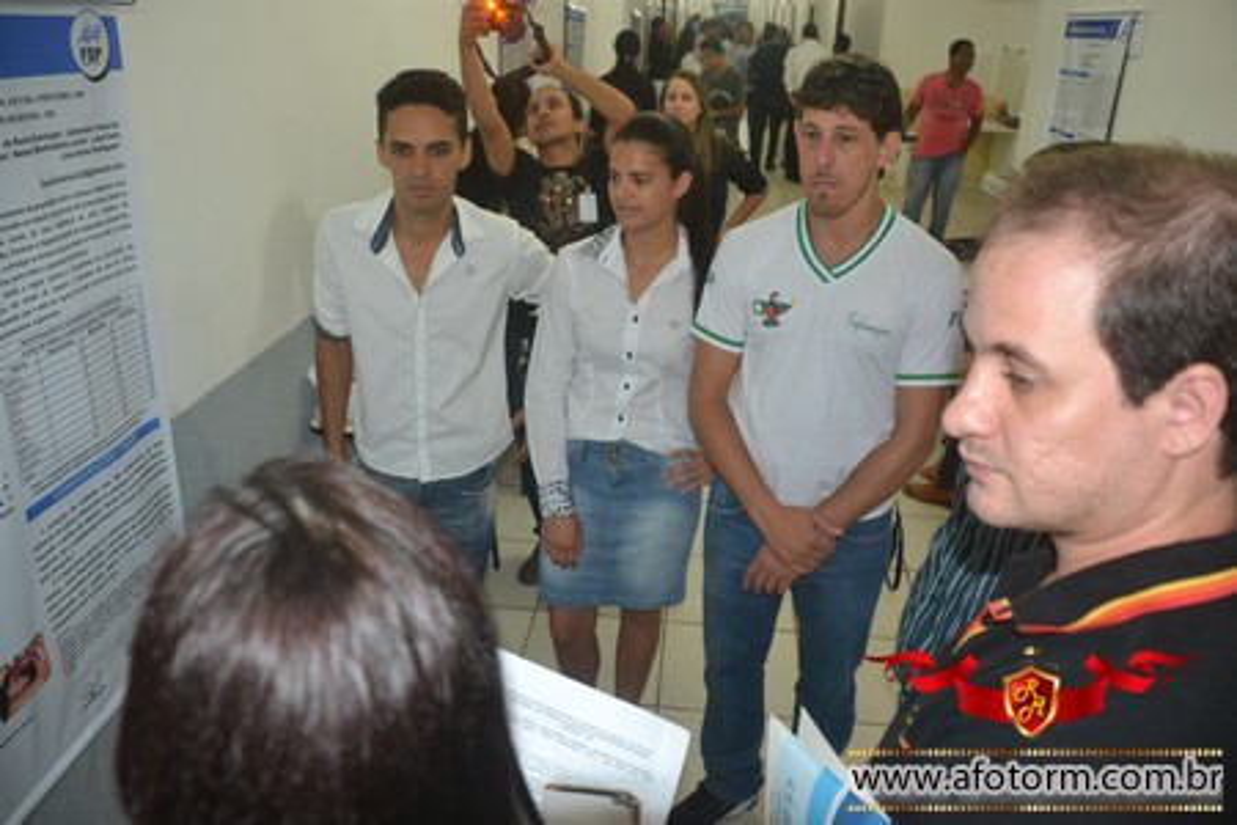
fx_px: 1031
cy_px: 412
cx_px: 618
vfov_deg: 43.6
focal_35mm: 30
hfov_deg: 61.9
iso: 1100
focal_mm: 20
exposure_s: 1/60
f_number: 3.5
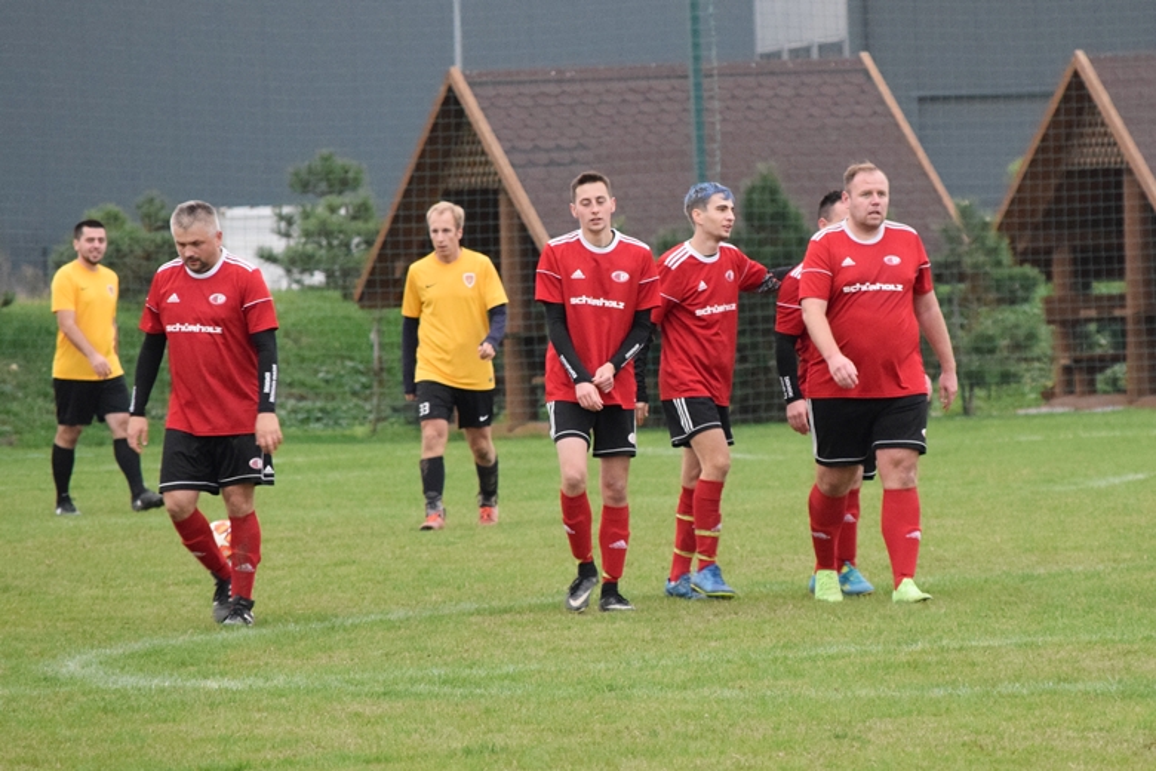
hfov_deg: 6.9
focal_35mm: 300
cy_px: 386
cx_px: 578
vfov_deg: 4.6
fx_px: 9633
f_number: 5.6
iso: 3200
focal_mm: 200
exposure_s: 1/160
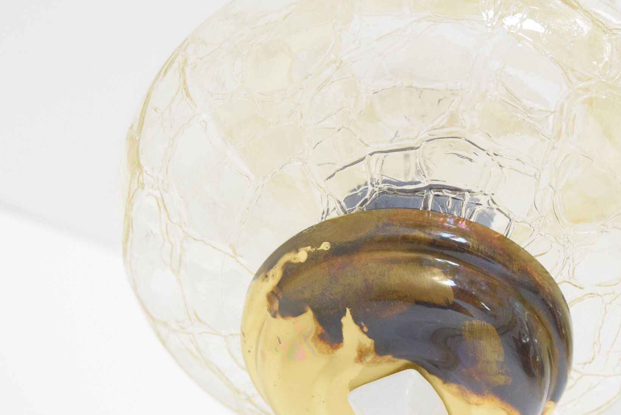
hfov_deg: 24.6
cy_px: 287
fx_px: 1416
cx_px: 418
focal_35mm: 82
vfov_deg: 16.6
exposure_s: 1/125
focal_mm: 30
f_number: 5.6
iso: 1600
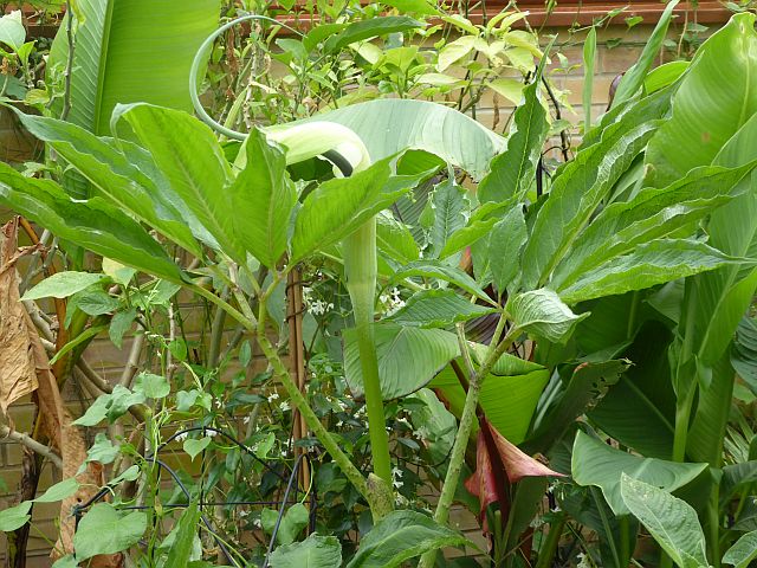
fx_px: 1159
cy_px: 284
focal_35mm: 53
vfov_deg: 27.5
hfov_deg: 36.2
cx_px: 378
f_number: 4.1
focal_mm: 9
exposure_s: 1/60
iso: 200
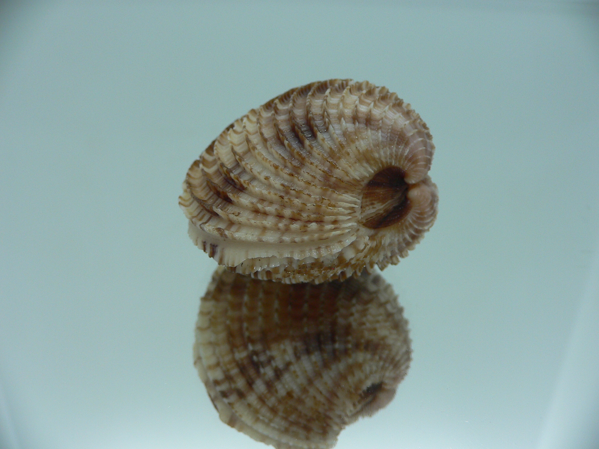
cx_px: 300
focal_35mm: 35
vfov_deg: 40.7
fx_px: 606
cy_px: 224
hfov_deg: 52.6
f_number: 2.8
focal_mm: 4.6
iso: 80
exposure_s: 1/60
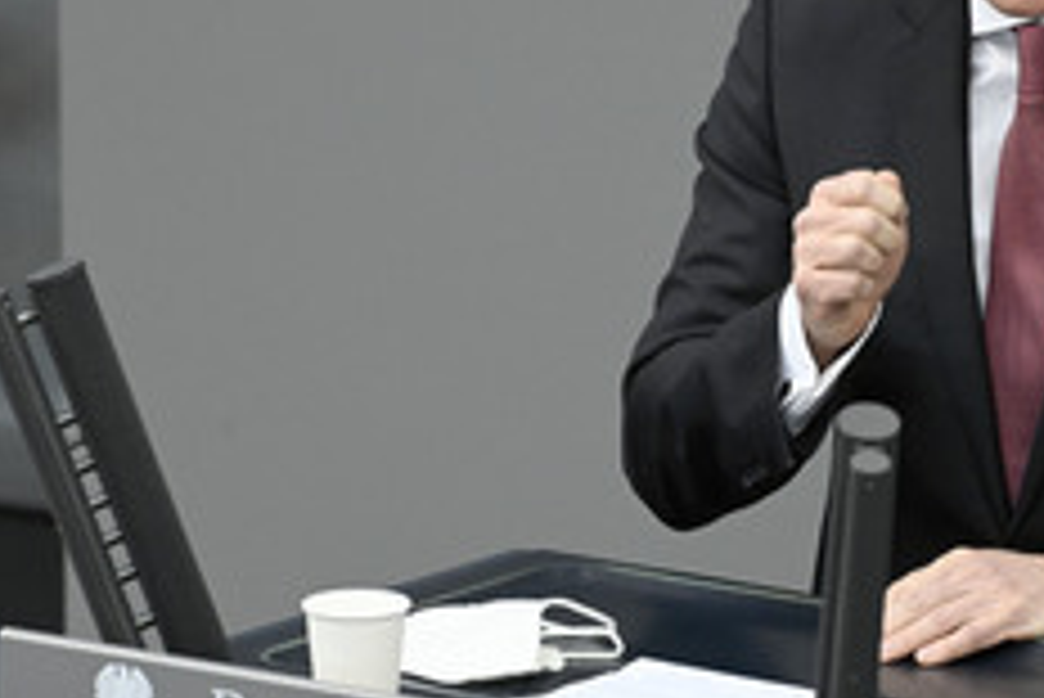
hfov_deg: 2.6
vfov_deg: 1.7
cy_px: 203
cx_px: 826
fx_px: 23098
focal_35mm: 796
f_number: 5.6
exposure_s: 1/400
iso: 8000
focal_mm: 410
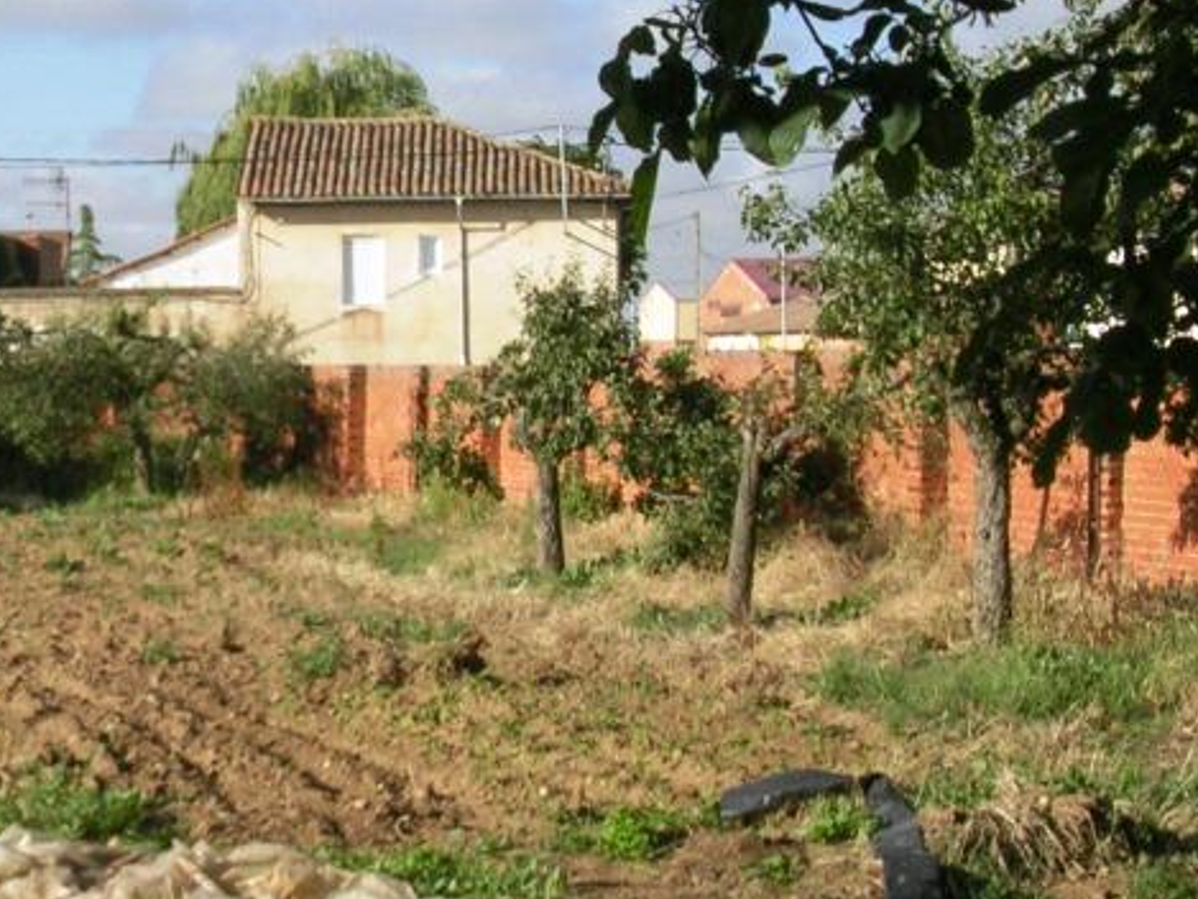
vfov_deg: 17.8
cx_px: 209
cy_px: 335
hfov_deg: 23.2
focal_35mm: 83
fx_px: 2873
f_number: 5.6
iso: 71
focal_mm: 5.8
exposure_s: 1/436
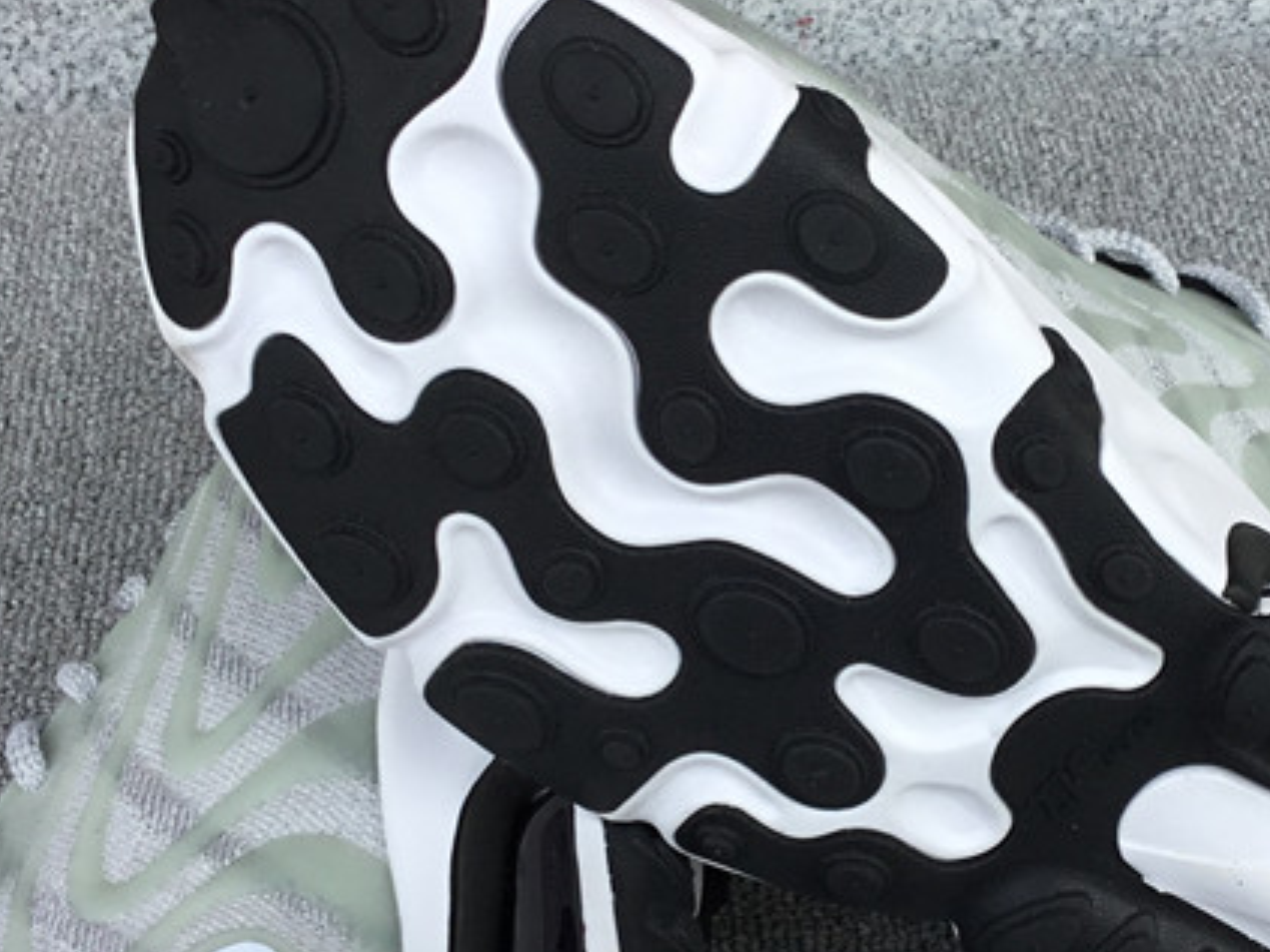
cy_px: 512
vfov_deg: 22.2
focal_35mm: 66
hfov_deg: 29.2
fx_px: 2421
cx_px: 850
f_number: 2.4
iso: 25
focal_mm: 3.3
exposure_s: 1/440
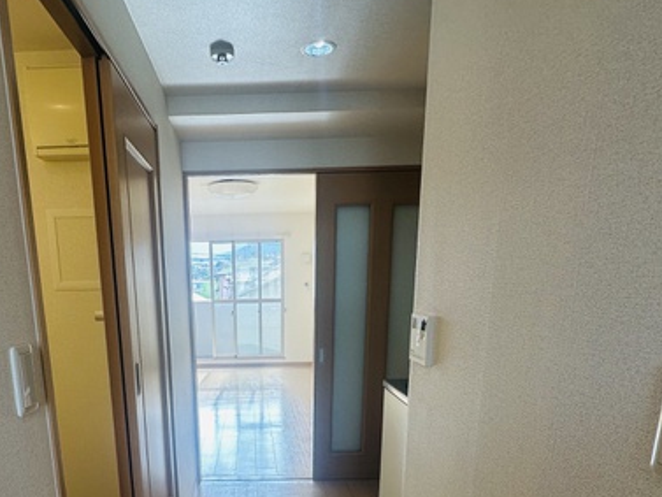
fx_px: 497
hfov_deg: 66.1
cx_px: 241
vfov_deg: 49.6
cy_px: 407
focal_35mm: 26
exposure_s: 1/120
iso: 64
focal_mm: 2.22
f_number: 2.2
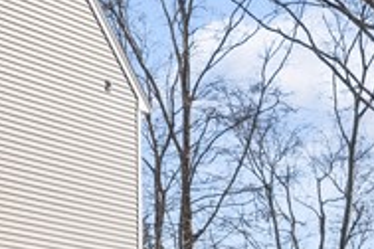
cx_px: -269
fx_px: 1787
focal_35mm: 172
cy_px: 427
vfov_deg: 7.8
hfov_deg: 11.2
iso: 100
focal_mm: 20
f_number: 7.1
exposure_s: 1/250
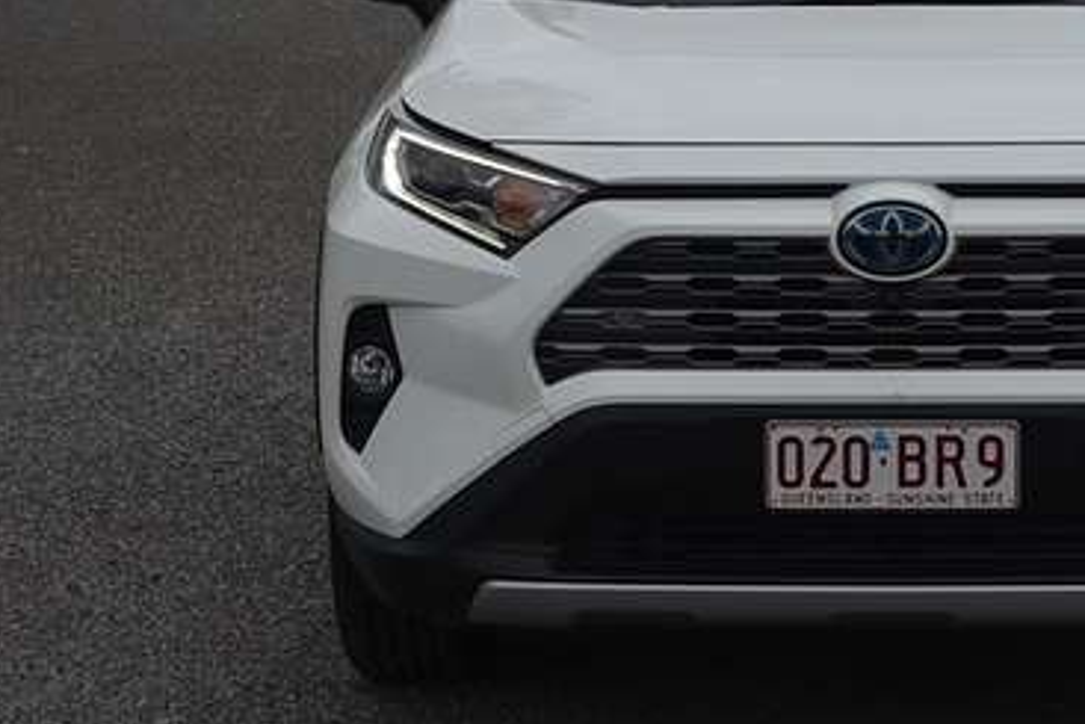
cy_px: 207
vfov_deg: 10.2
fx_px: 4065
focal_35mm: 135
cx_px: 863
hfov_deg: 15.1
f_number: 9
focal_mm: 55
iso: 100
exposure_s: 1/320
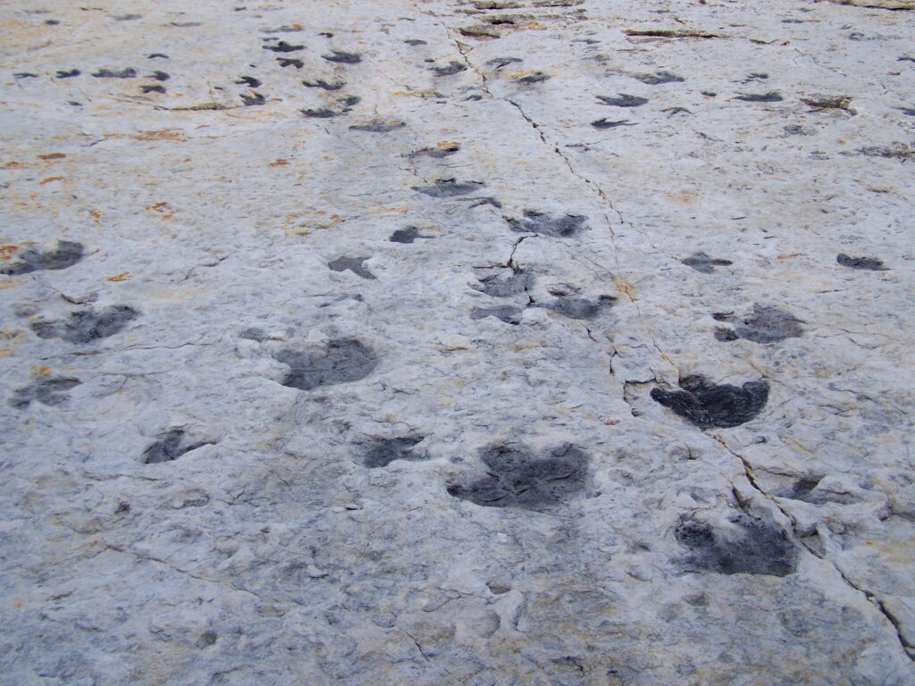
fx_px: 1004
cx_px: 458
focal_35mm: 38
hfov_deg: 49.0
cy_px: 343
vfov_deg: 37.7
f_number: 2.8
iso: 64
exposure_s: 1/320
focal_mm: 6.3
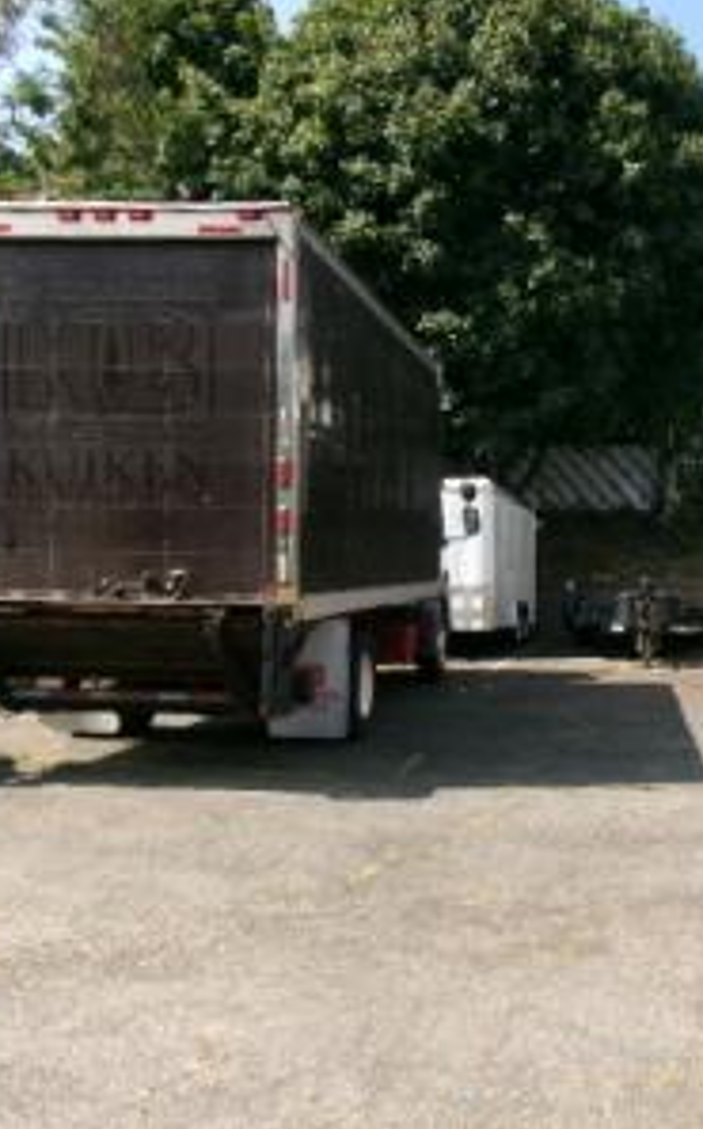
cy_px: 563
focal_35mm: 40
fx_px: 1229
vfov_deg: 49.3
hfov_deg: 31.3
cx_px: 528
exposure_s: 1/70
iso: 100
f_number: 10.8
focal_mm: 5.1
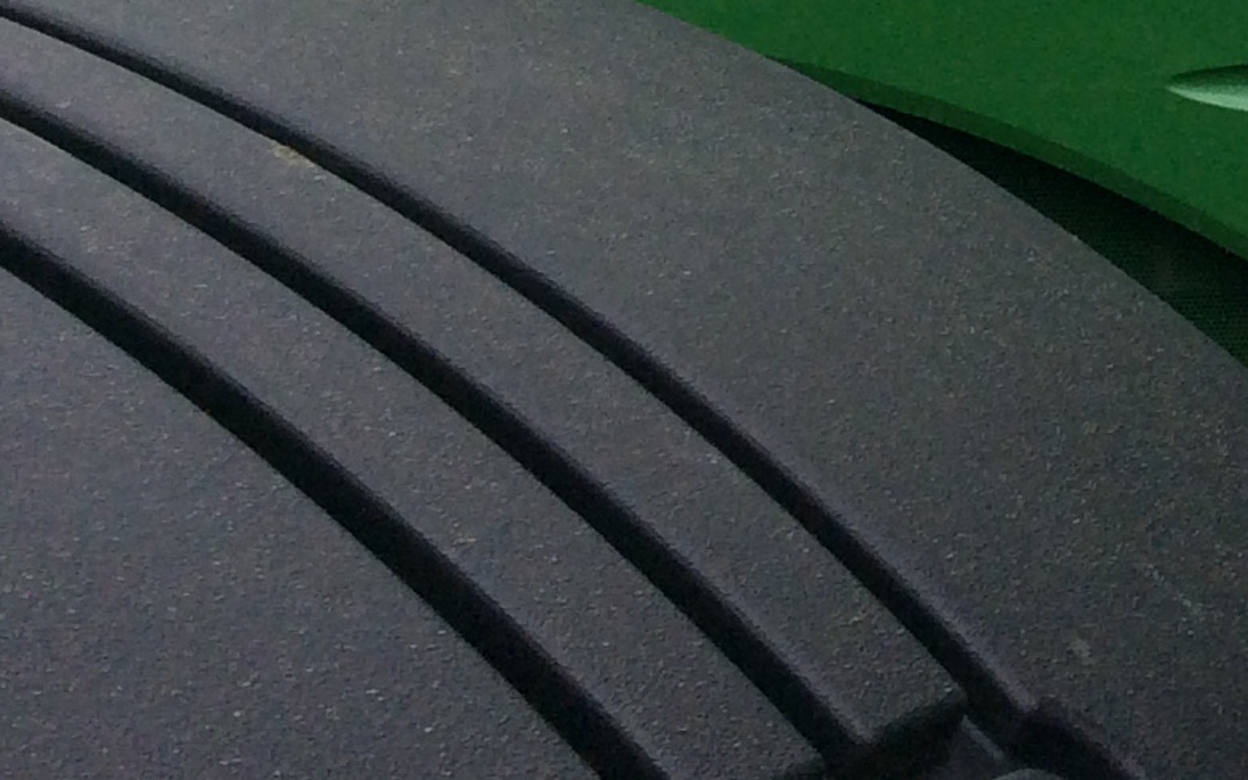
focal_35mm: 112
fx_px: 3809
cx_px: 1740
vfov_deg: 11.0
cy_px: -568
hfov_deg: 17.2
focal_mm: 3.3
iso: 32
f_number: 2.4
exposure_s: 1/1908
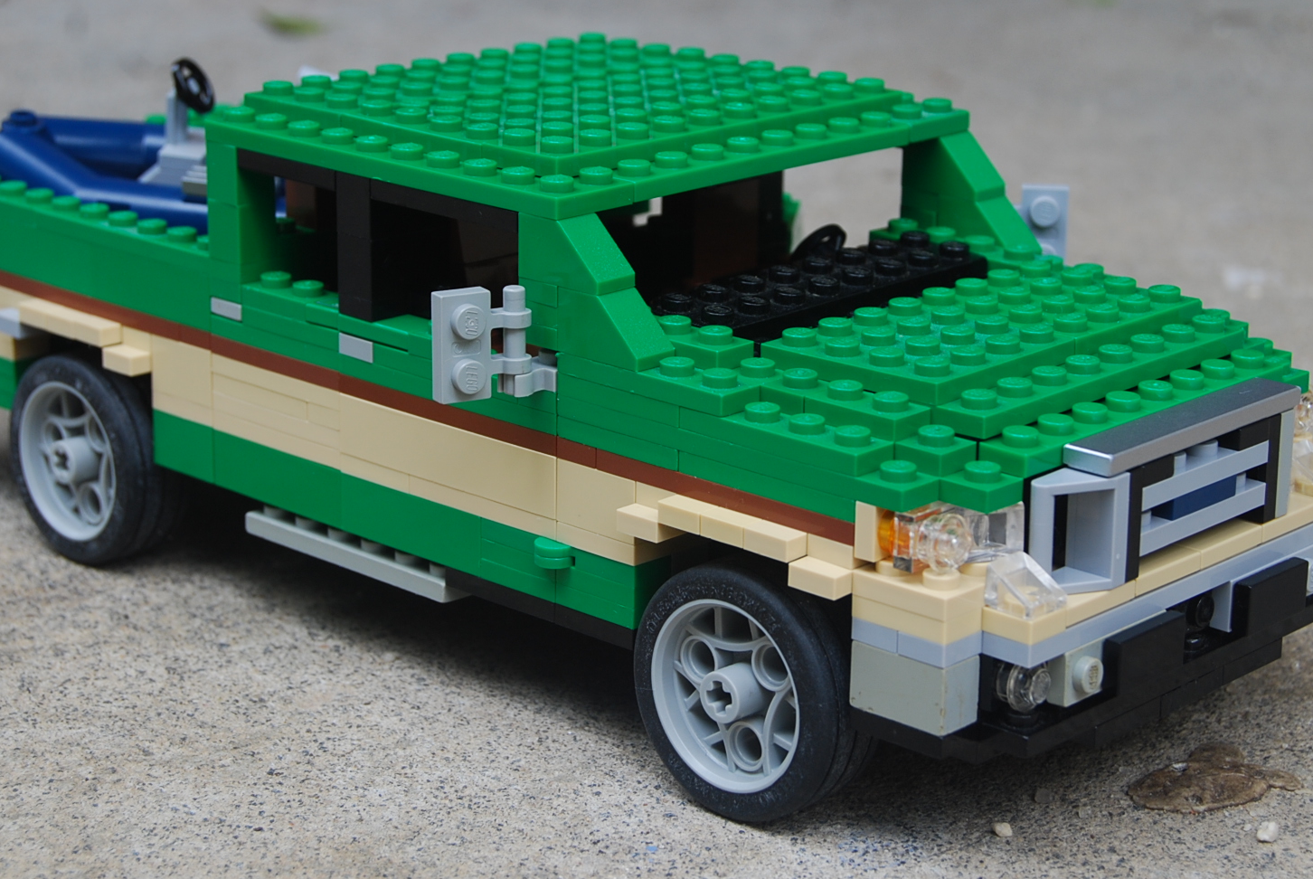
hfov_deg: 25.3
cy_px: 338
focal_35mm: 80
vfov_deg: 17.1
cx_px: 671
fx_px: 2921
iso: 160
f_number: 8
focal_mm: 40
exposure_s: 1/60
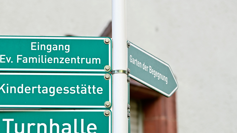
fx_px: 1527
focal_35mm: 243
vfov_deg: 5.0
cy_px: 103
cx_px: 101
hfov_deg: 8.9
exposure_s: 1/50
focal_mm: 104
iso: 100
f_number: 5.6
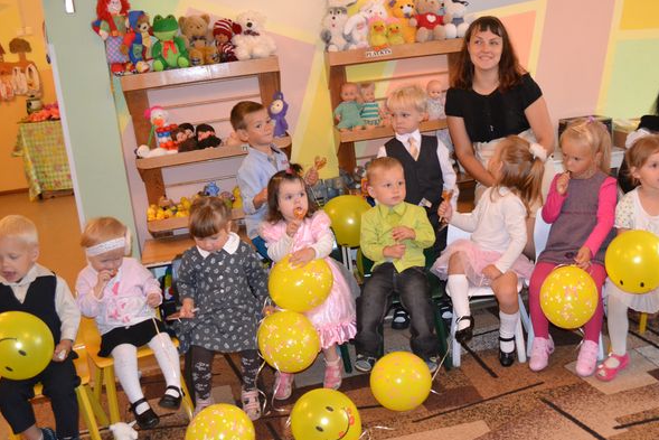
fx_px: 806
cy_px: 233
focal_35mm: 44
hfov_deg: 44.3
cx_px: 384
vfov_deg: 30.5
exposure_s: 1/60
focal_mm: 24
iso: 2500
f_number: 4
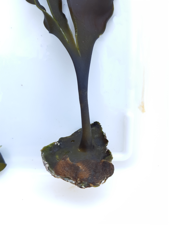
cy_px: 112
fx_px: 169
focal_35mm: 26
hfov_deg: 53.1
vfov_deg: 67.3
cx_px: 84
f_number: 1.7
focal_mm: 3.93
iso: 40
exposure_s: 1/100
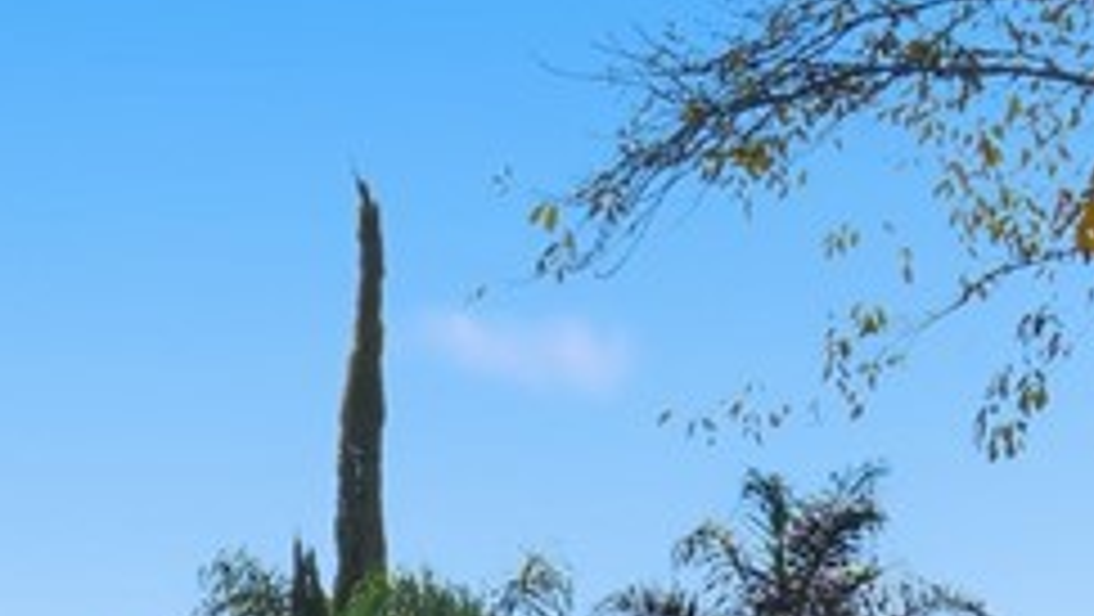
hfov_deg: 19.4
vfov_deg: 10.3
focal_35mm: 110
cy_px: 1183
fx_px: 3193
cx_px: 374
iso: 420
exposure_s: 1/8000
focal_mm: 8.7
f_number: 1.8
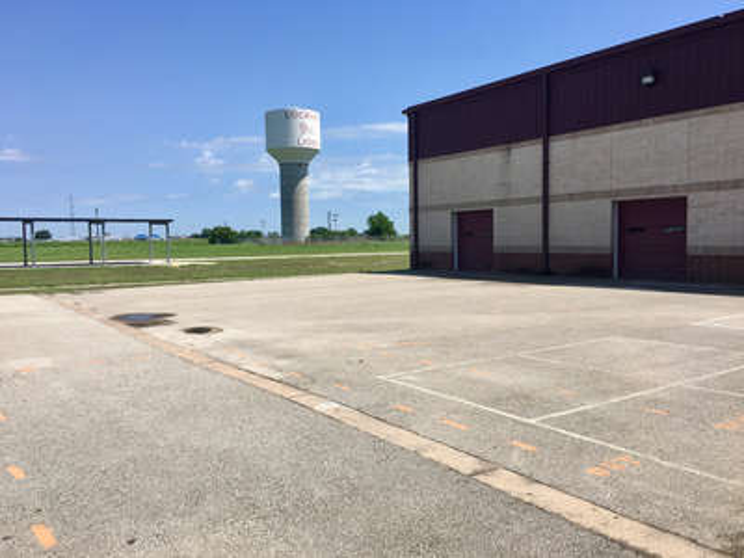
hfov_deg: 61.7
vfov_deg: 48.2
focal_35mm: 29
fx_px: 623
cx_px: 372
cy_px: 279
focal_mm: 4.15
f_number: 2.2
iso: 25
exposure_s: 1/2024
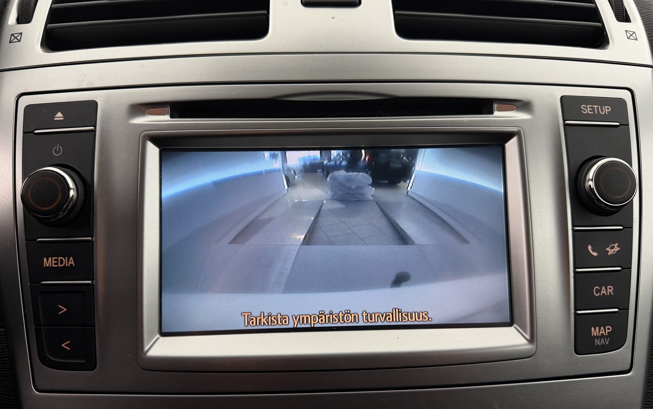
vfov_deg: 47.5
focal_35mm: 26
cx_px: 324
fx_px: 463
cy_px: 228
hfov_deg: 70.4
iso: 200
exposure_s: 1/50
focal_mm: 6.76
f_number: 1.78
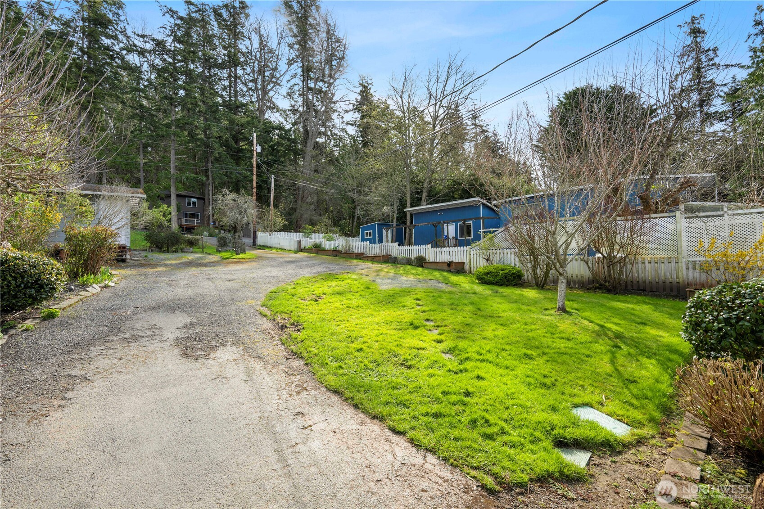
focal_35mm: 16
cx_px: 382
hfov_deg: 96.7
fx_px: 339
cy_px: 254
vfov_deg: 73.7
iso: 200
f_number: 8
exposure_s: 1/60
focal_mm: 16
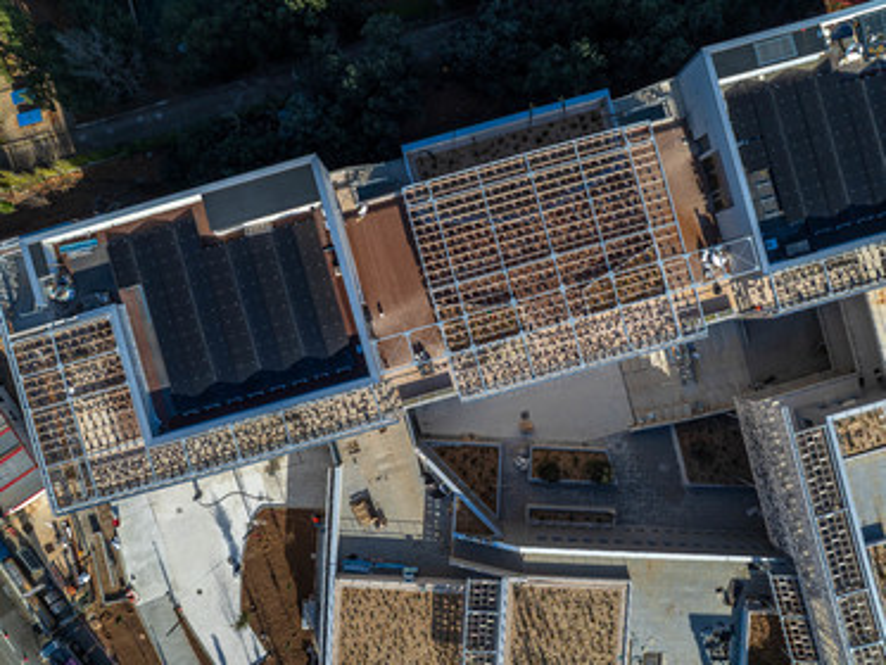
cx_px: 443
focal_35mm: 24
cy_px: 332
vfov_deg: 56.8
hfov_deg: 71.6
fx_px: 614
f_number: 4.5
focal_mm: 12.3
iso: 100
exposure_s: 1/60
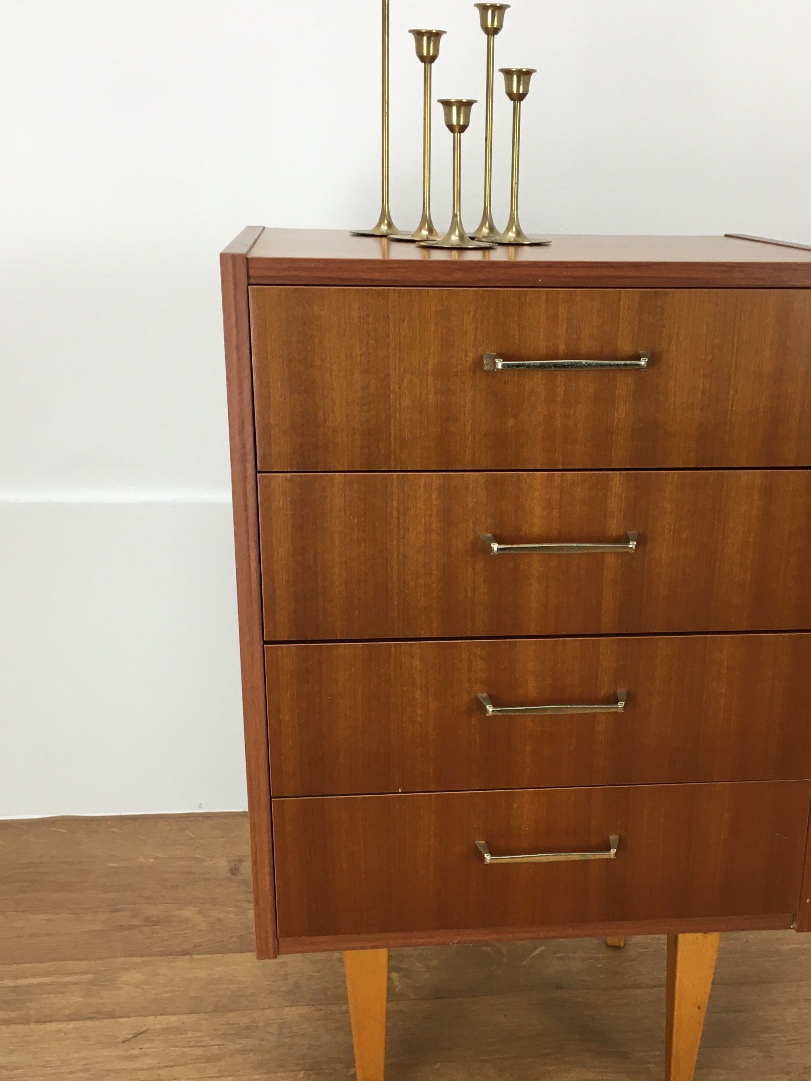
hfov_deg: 35.9
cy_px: 643
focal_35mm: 40
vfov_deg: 46.6
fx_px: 1250
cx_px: 478
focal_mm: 4.15
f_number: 2.2
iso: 40
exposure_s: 1/33
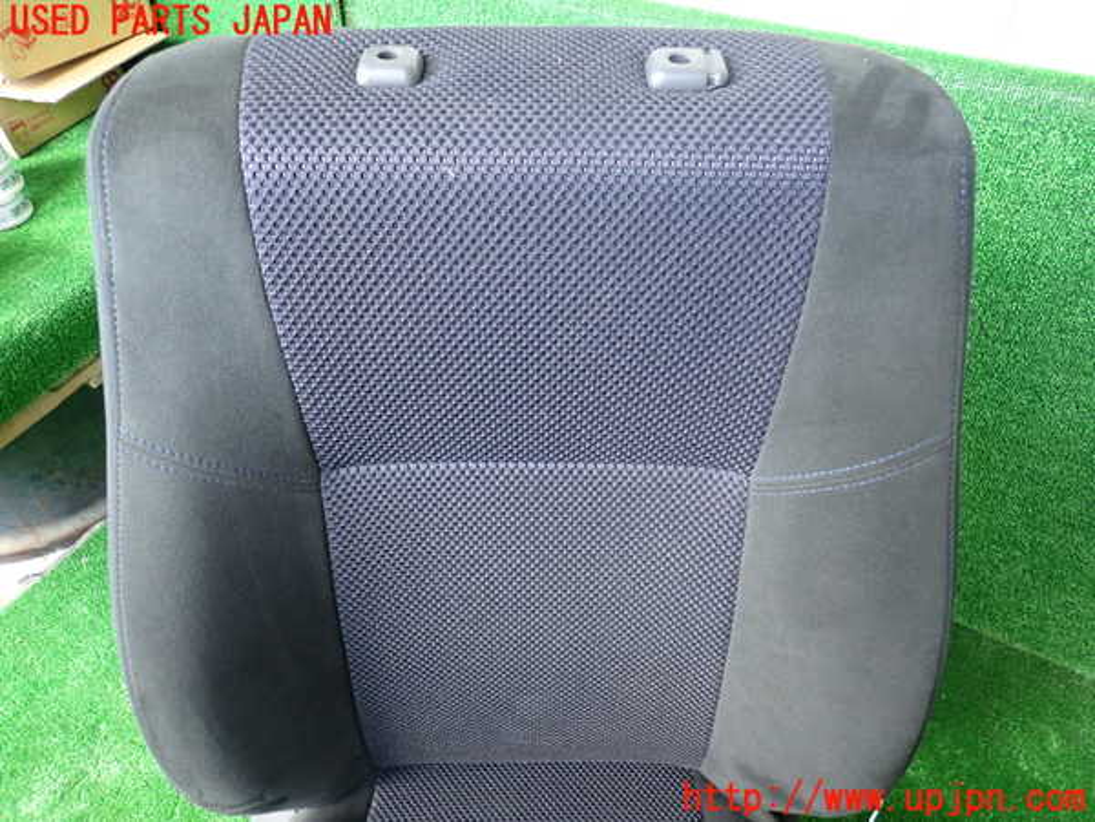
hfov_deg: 69.4
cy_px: 411
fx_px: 791
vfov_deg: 54.9
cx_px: 548
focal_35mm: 25
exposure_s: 1/30
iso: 320
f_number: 2
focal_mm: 4.5
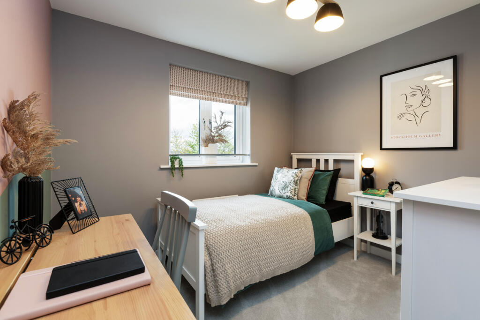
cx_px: 240
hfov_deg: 93.3
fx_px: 227
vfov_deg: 70.5
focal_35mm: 17
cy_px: 160
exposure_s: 1/8
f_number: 7.1
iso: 200
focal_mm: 17
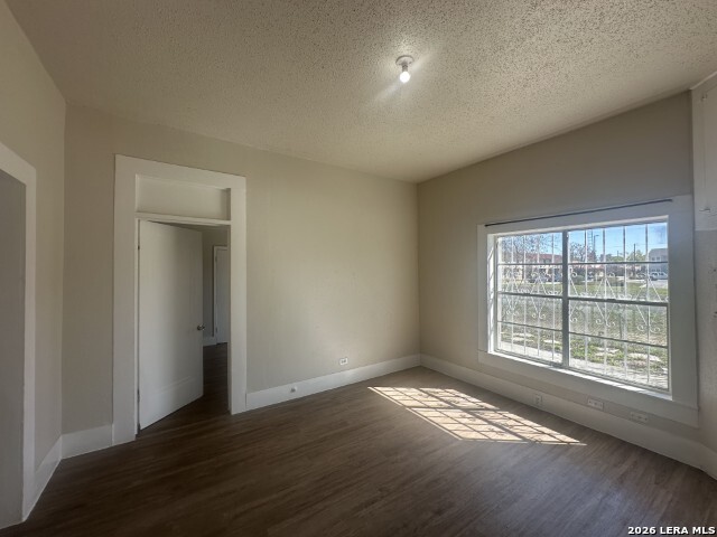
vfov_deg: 85.7
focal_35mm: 14
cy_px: 268
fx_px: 290
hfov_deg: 102.1
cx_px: 358
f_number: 2.2
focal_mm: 2.22
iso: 40
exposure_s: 1/244
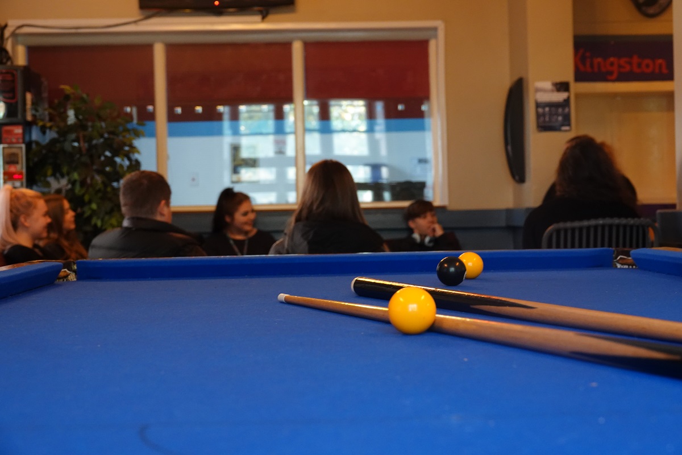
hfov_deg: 31.0
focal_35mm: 65
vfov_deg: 20.9
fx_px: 1231
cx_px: 341
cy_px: 228
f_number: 3.5
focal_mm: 23.95
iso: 800
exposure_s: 1/20
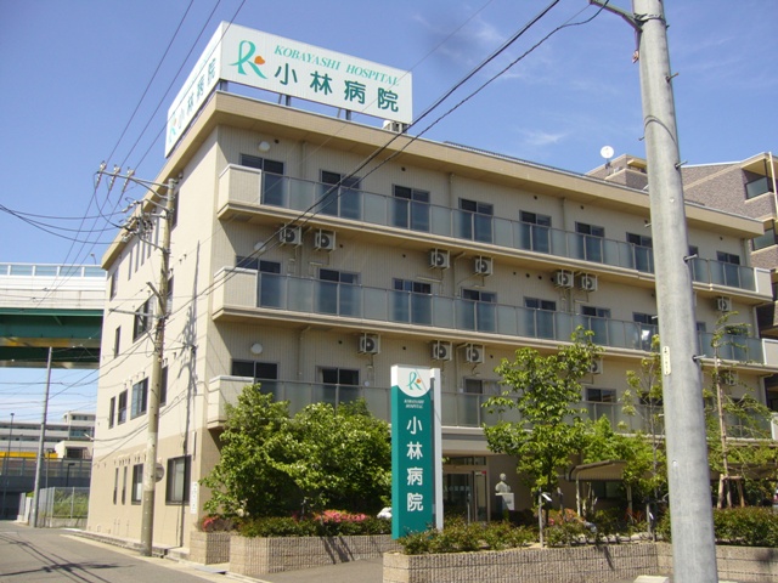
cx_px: 389
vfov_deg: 39.7
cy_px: 292
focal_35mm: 36
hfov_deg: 51.4
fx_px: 809
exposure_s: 1/320
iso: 80
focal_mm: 6
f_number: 5.7
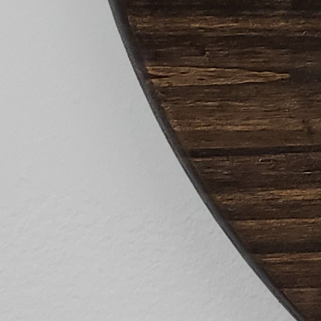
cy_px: -248
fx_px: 1595
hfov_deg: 9.0
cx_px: 1003
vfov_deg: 10.8
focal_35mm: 152
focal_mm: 5.4
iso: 100
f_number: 1.8
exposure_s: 1/60
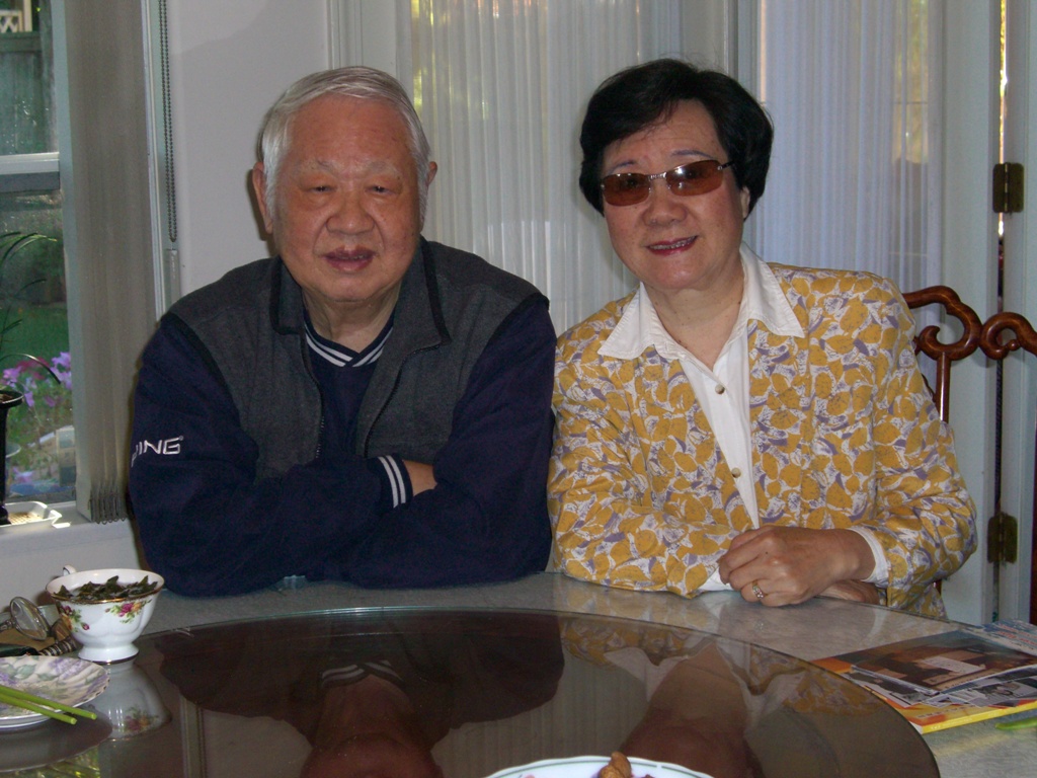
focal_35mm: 66
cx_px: 518
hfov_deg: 29.4
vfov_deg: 22.3
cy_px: 389
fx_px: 1977
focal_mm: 13.7
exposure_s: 1/60
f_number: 3.8
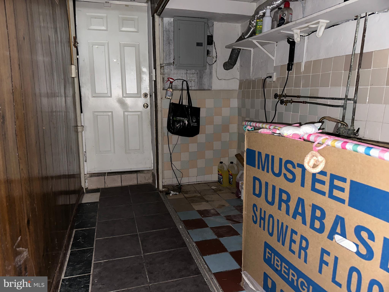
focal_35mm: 24
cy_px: 146
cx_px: 194
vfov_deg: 56.8
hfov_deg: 71.6
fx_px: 270
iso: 160
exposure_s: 1/4
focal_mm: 6.86
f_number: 1.78
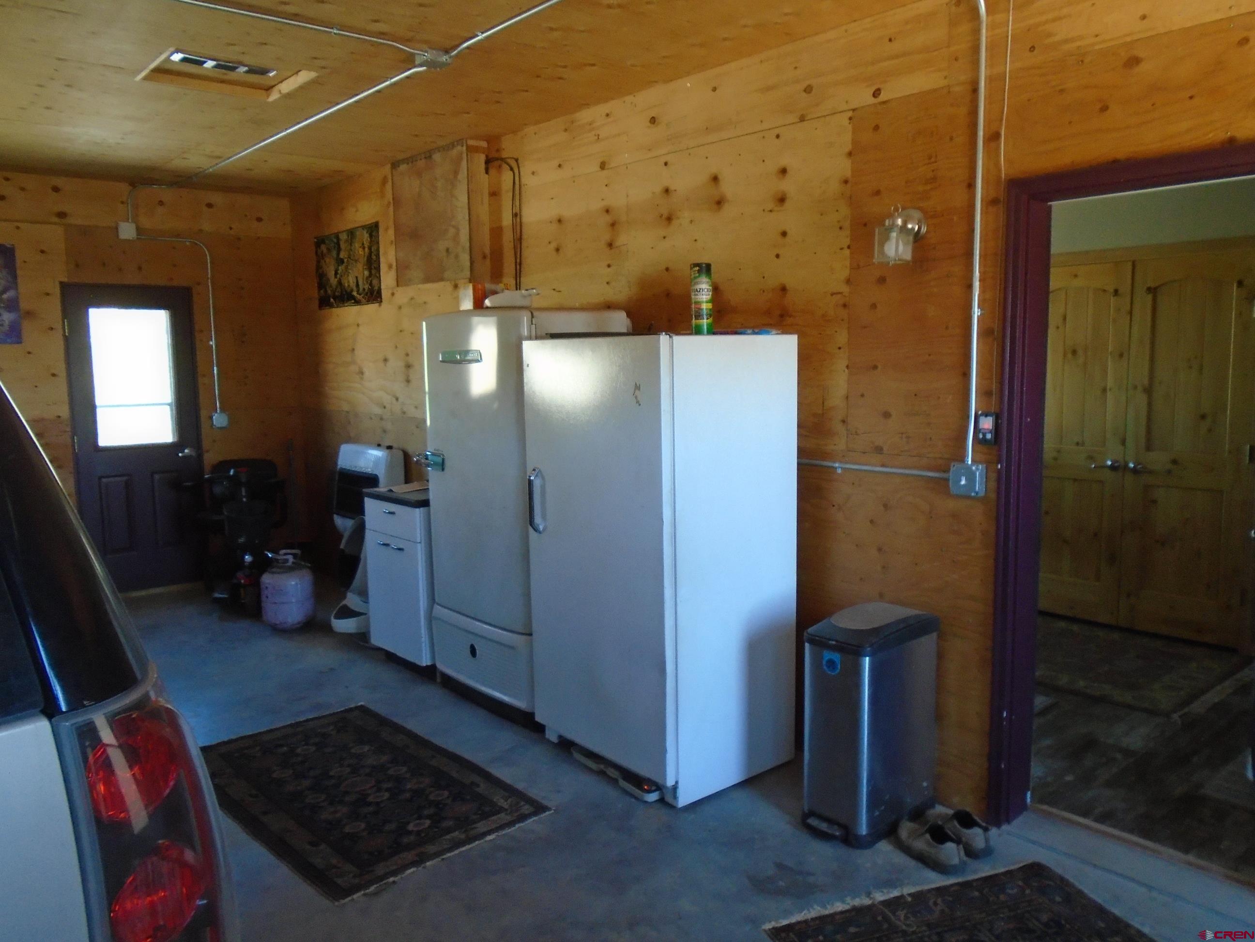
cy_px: 471
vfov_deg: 53.1
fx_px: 943
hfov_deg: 67.3
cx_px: 628
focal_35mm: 26
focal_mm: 4.6
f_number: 3.2
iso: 320
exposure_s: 1/50
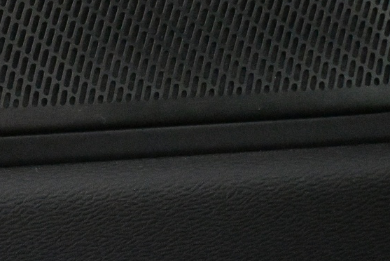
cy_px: -95
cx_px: -19
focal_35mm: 187
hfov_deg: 10.8
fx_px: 2032
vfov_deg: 7.2
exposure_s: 1/80
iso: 12800
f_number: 6
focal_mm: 43
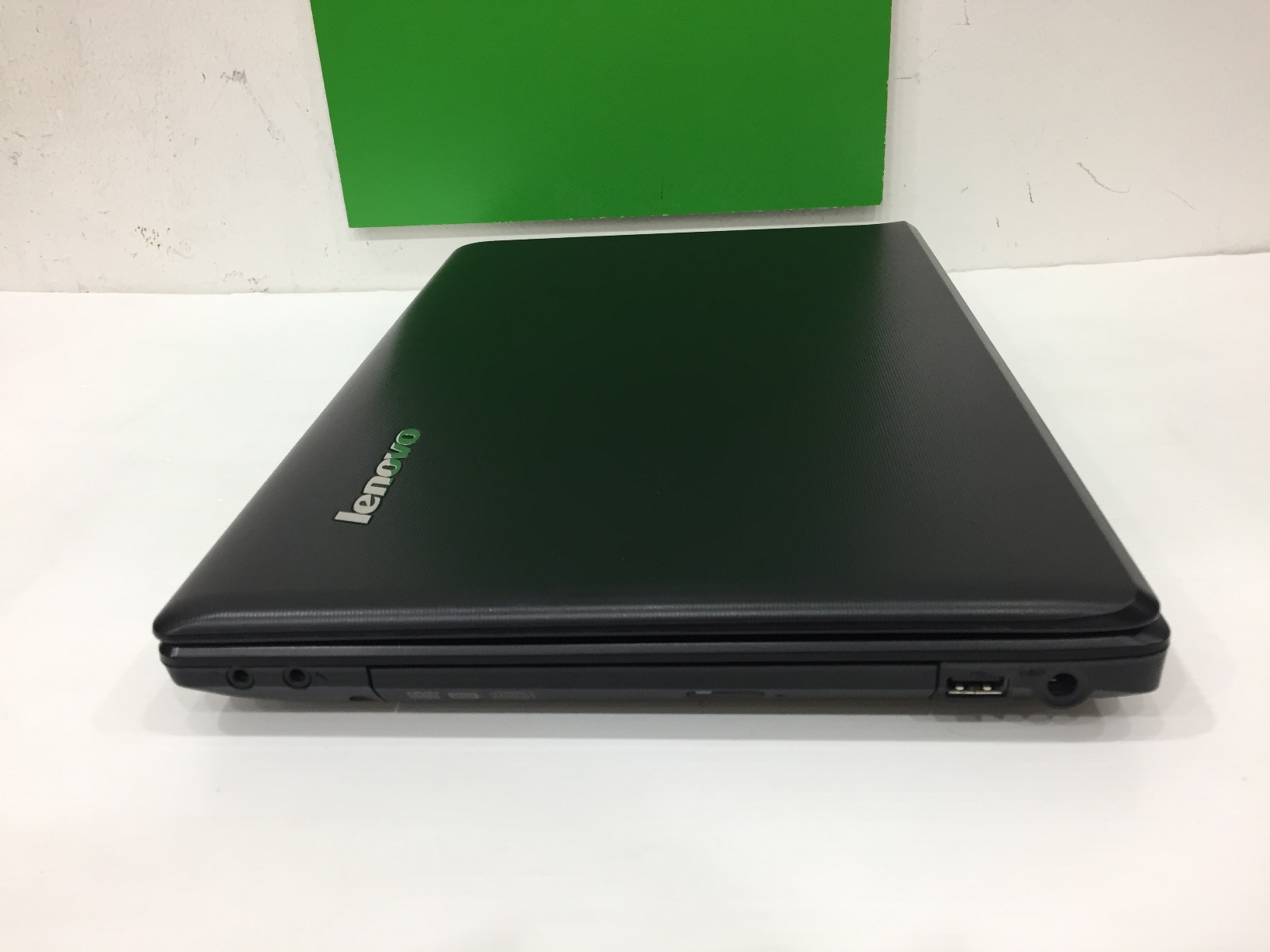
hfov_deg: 61.7
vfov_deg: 48.2
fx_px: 1064
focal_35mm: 29
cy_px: 476
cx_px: 635
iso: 100
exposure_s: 1/33
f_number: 2.2
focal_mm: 4.15
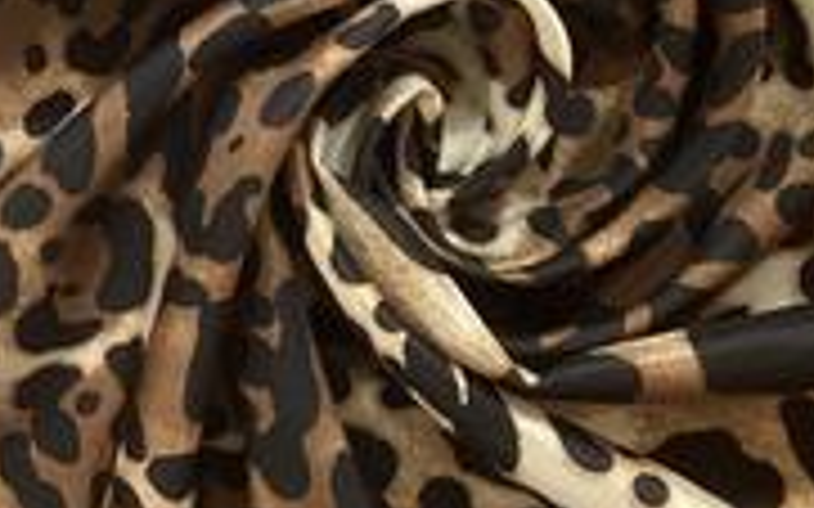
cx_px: 562
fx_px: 1375
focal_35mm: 62
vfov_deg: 20.4
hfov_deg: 32.6
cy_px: 20
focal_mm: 3.3
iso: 160
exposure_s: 1/60
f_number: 2.4
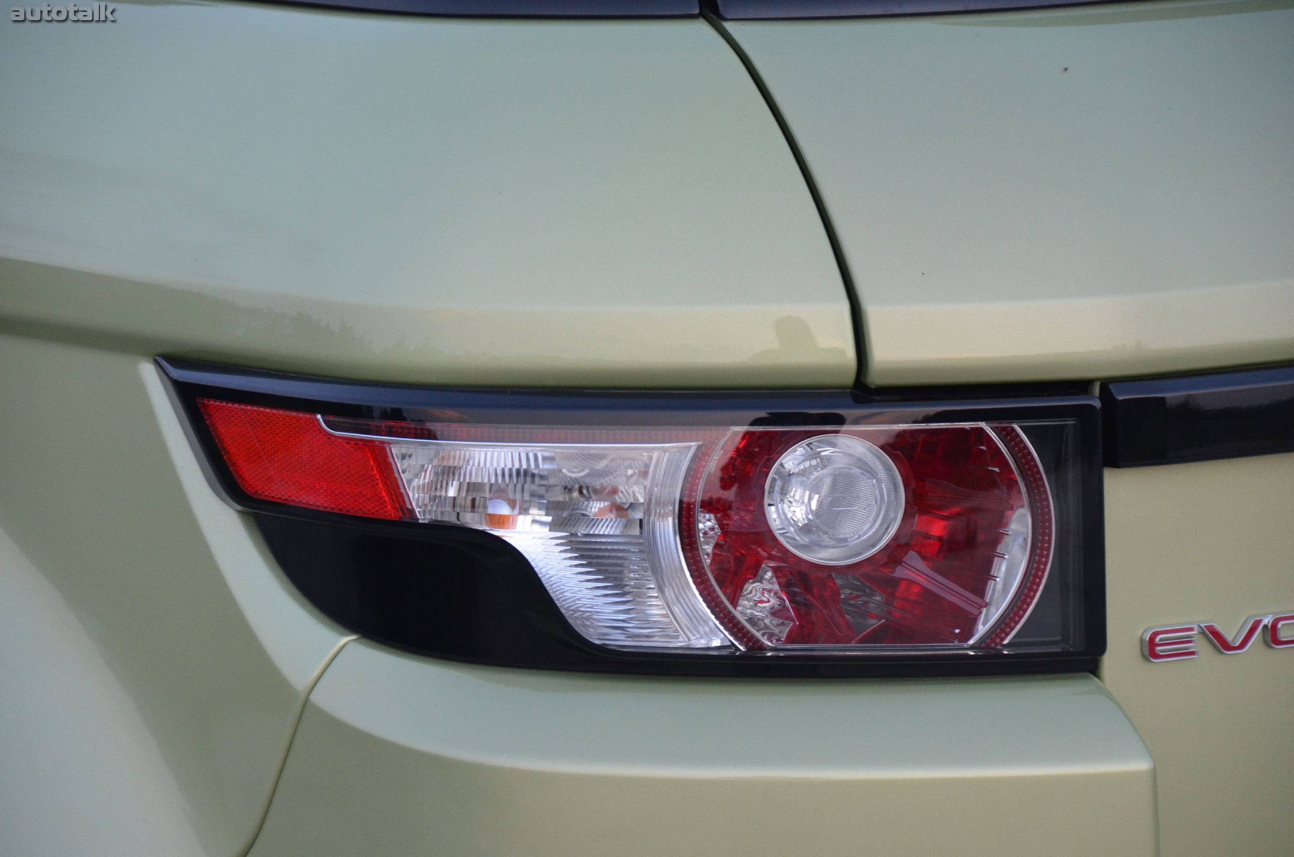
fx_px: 6457
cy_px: 428
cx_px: 647
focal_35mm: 180
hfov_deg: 11.4
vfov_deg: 7.6
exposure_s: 1/200
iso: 1600
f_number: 5.3
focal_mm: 120
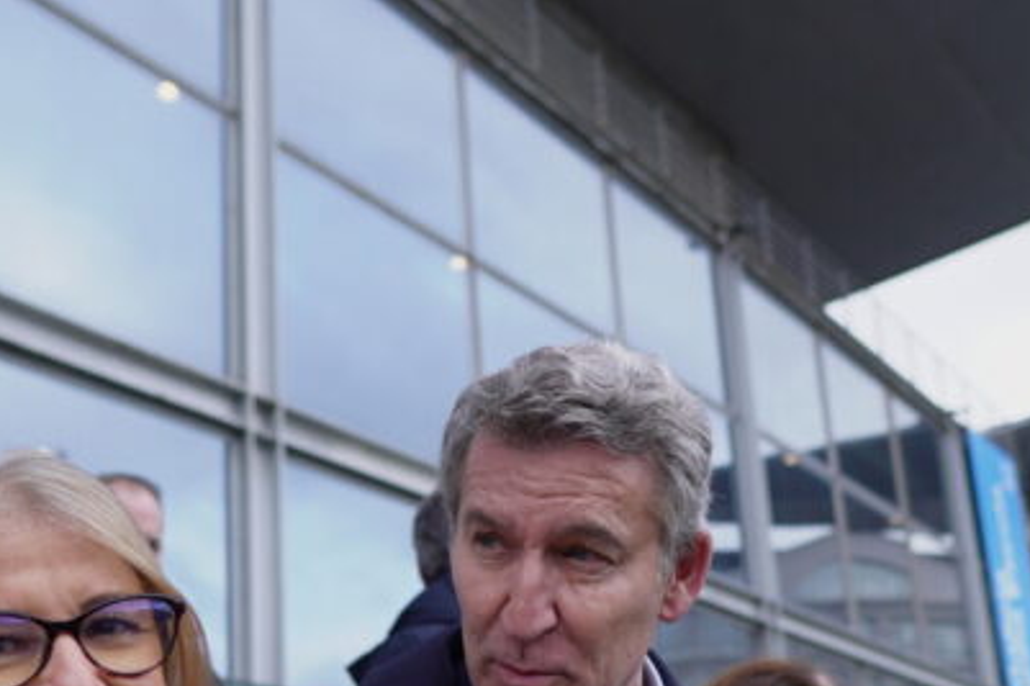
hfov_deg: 42.7
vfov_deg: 28.0
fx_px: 1316
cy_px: 633
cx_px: 483
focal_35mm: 46
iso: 160
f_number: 2
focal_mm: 16
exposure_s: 1/800
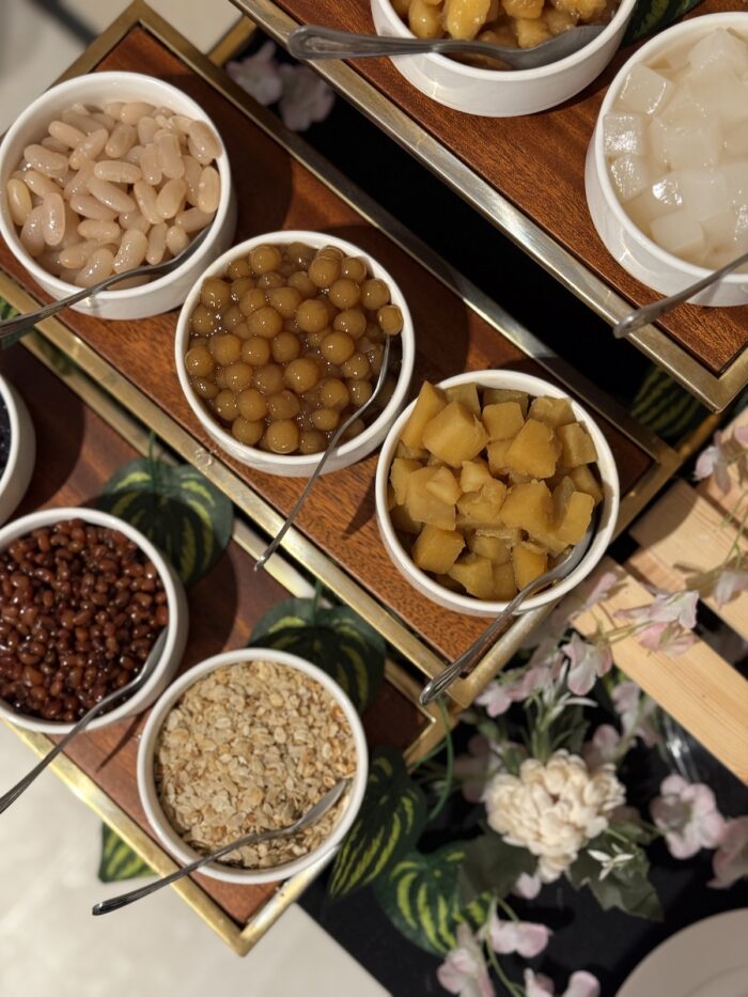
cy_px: 498
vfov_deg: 39.7
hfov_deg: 30.3
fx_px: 1383
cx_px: 374
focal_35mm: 48
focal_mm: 6.76
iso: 200
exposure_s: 1/40
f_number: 1.78
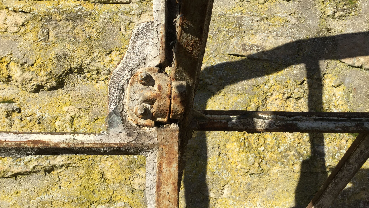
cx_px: 183
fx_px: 333
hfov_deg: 58.0
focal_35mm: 34
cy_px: 78
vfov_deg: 34.5
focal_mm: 3.3
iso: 25
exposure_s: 1/1253
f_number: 2.4
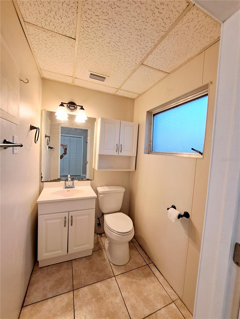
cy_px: 160
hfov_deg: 89.9
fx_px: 120
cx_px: 120
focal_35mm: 13
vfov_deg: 106.2
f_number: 2.2
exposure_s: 1/40
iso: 100
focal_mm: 1.74
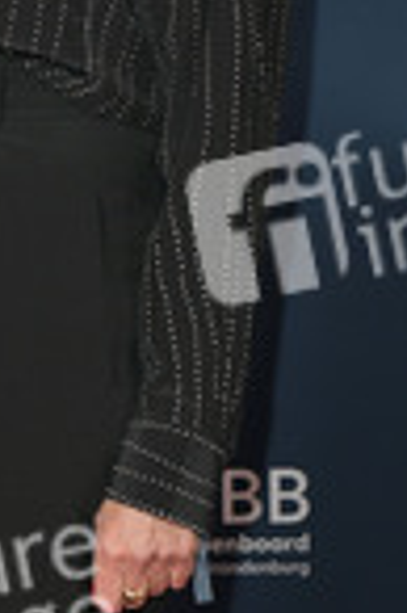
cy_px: -4
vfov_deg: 12.0
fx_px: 2890
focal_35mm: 170
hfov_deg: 8.0
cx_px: 21
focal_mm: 62
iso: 1600
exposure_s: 1/200
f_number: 6.3
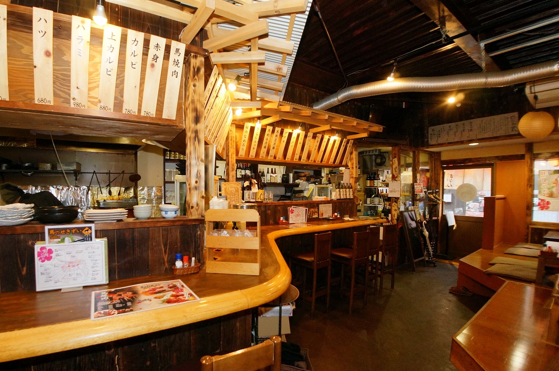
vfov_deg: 44.8
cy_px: 200
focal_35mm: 29
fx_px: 450
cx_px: 226
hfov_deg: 63.2
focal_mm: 16
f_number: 4
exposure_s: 1/60
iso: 800
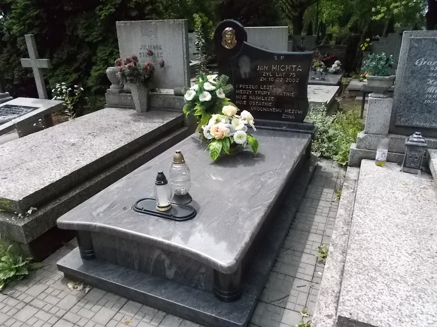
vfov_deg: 53.1
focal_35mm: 26
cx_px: 218
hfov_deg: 67.3
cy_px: 164
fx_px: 328
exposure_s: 1/320
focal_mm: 4.6
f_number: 8
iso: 400
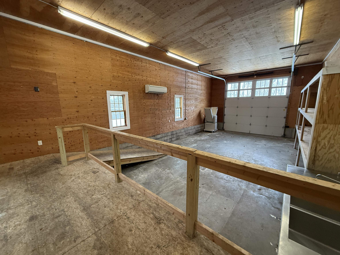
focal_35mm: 14
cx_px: 170
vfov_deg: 85.7
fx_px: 138
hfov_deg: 102.1
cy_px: 128
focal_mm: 2.22
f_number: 2.2
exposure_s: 1/122
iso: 320
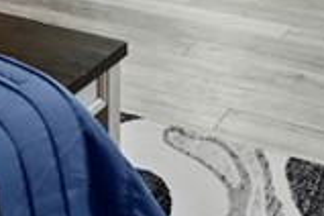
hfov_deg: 17.1
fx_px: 927
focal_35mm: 103
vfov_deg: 10.8
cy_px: -337
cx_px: -218
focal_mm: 16
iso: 2000
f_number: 7.1
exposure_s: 1/30
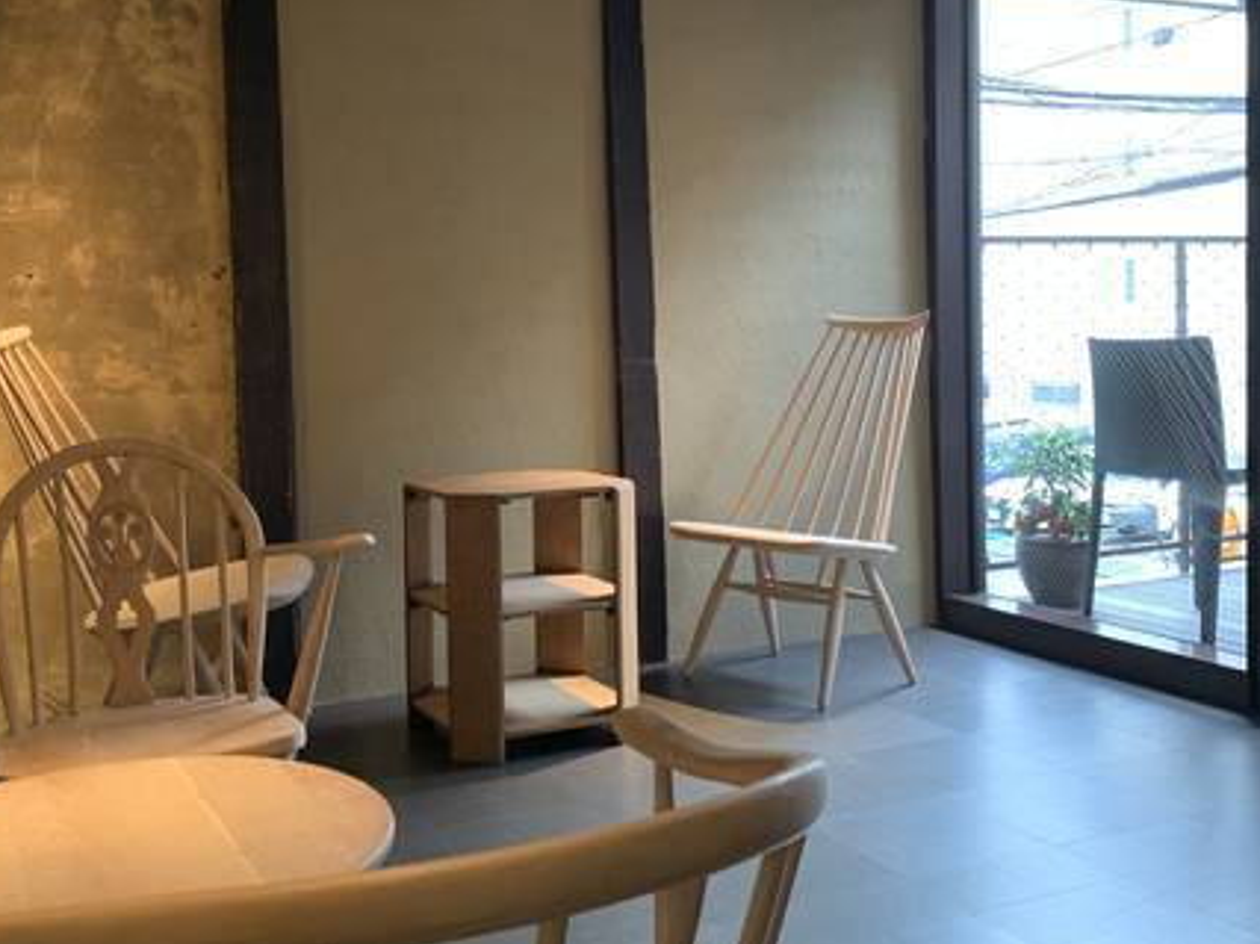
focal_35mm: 39
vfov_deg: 36.7
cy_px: 398
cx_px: 623
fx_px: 1419
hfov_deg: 47.9
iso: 200
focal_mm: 4.25
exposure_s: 1/60
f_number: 1.8
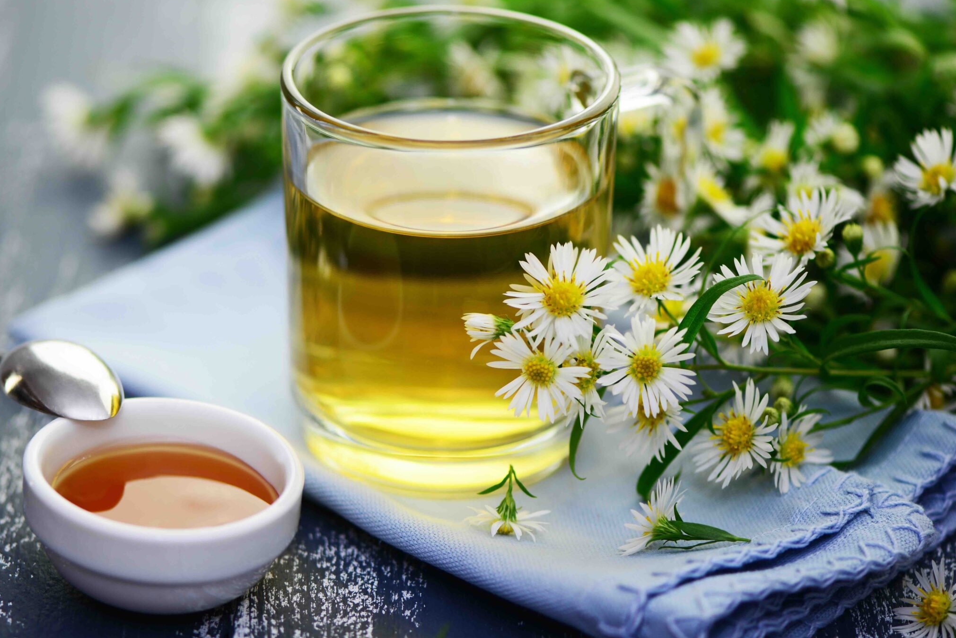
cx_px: 390
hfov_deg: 15.4
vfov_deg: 10.3
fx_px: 3533
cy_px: 339
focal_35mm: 133
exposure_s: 1/250
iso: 100
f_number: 3
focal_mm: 105
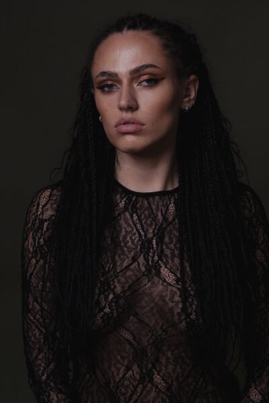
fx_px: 941
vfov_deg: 24.2
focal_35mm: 84
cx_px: 134
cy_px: 202
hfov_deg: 16.3
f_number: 8
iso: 400
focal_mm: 56
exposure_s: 1/125
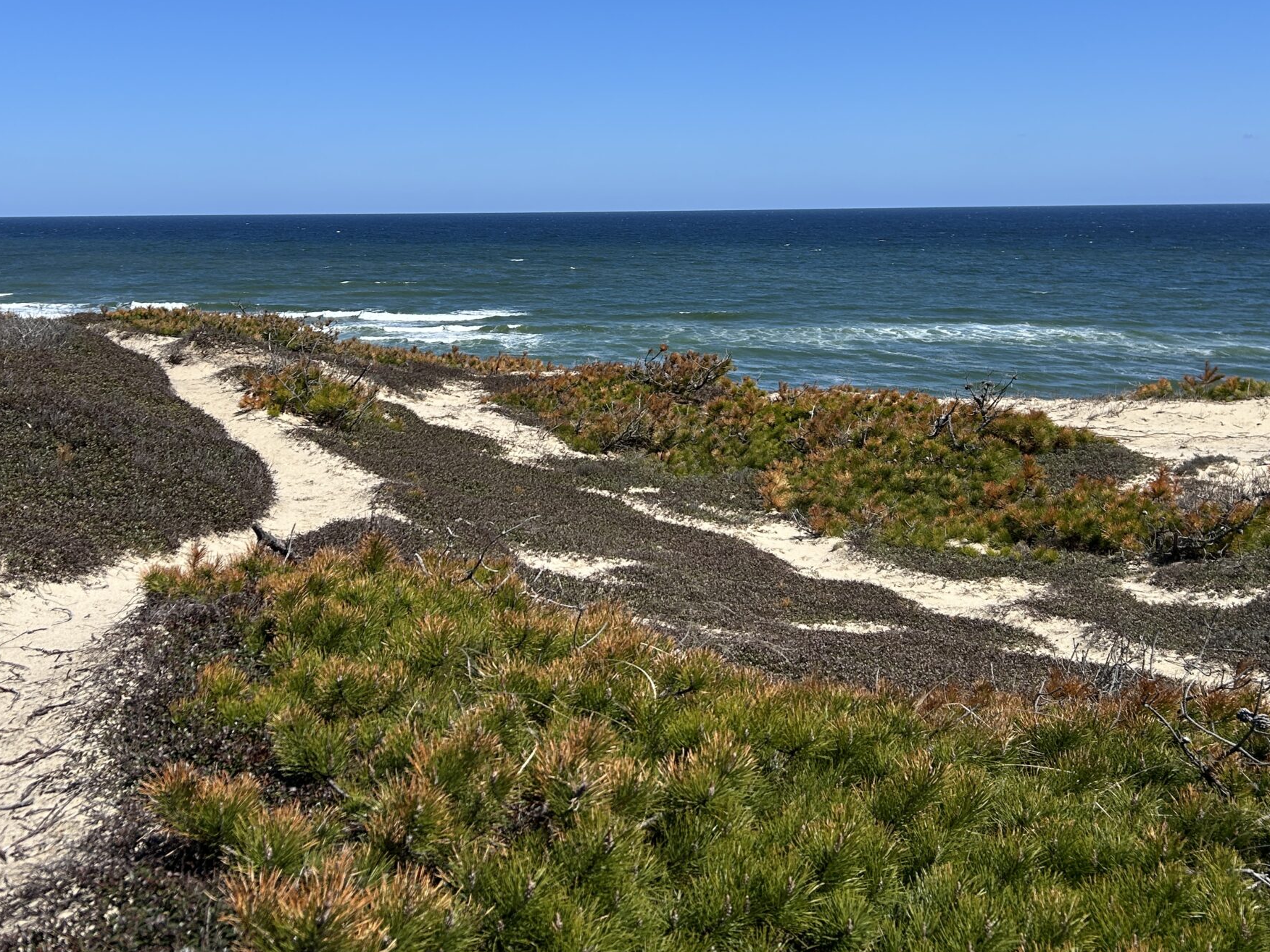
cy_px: 298
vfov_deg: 37.2
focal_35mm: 38
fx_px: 1394
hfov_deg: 49.0
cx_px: 599
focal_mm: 5.7
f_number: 1.5
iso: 50
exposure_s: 1/5319
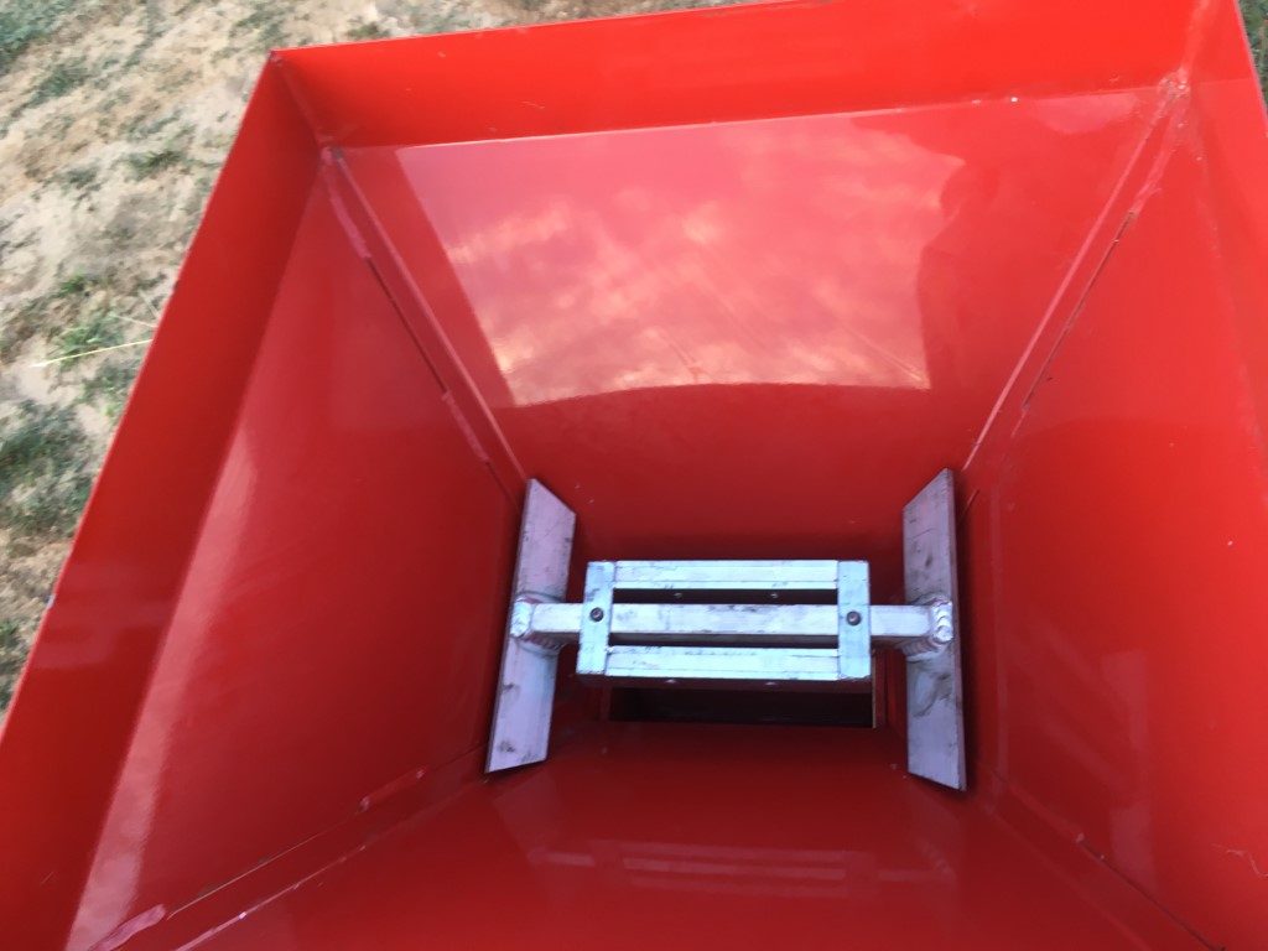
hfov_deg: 61.7
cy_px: 476
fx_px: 1062
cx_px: 634
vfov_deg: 48.2
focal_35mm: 29
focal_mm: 4.15
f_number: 2.2
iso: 25
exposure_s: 1/33
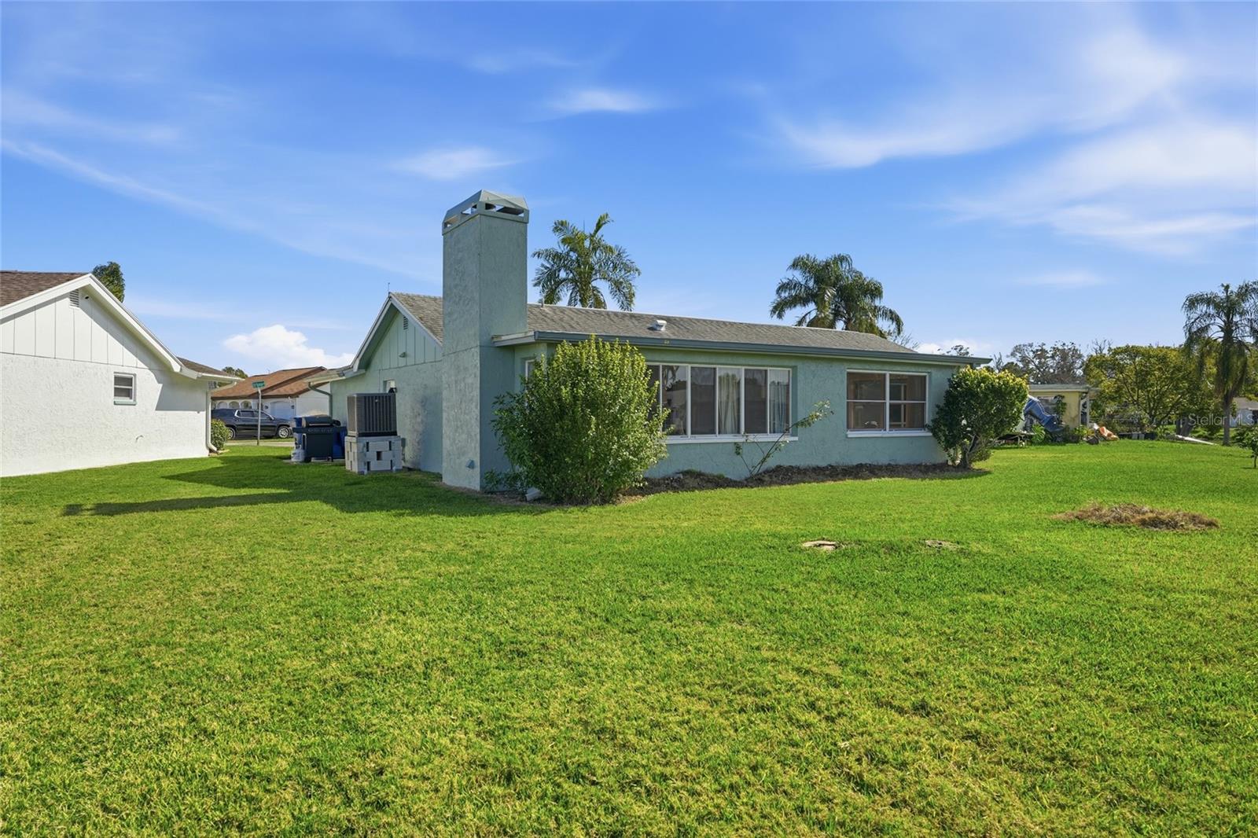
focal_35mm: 22
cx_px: 629
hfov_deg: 77.3
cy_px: 419
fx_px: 786
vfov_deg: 56.1
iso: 100
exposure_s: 1/1000
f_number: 9
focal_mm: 22.5
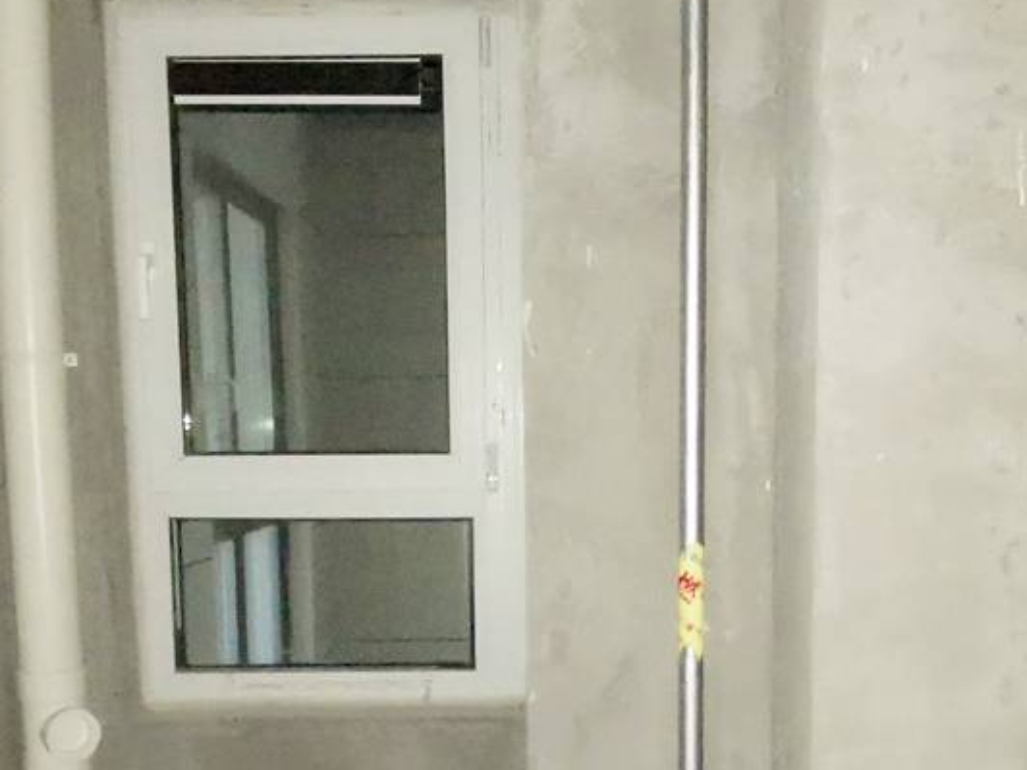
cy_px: 612
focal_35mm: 46
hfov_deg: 41.1
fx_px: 1365
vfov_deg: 30.8
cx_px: 602
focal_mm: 2.26
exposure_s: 1/25
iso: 1000
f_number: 2.2
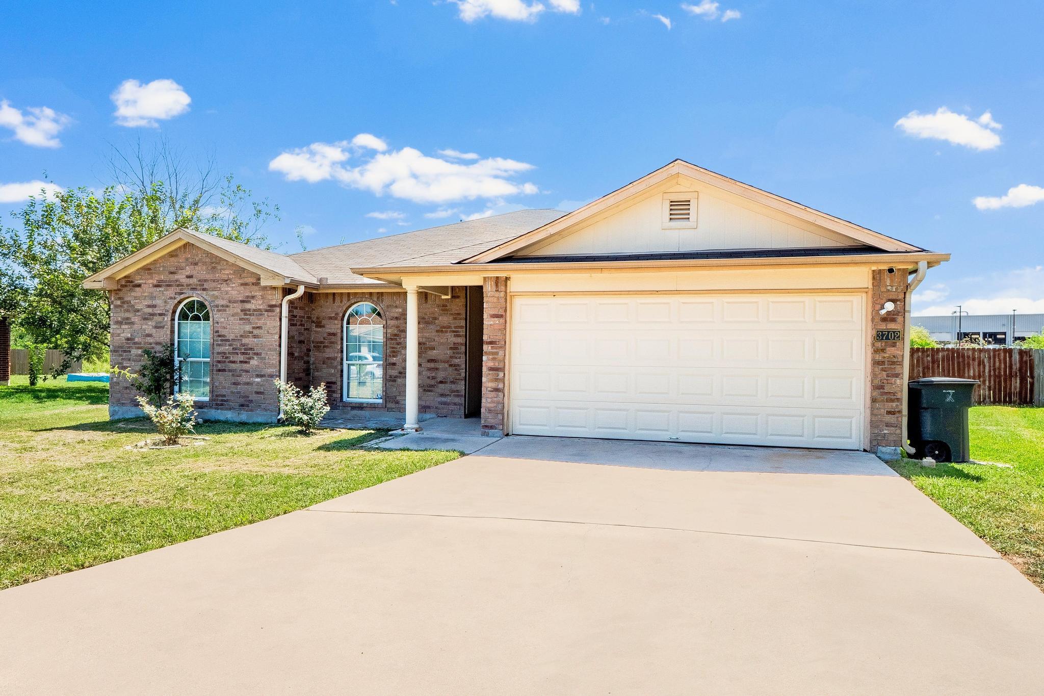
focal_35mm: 16
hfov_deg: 96.7
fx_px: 464
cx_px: 522
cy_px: 348
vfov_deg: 73.7
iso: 200
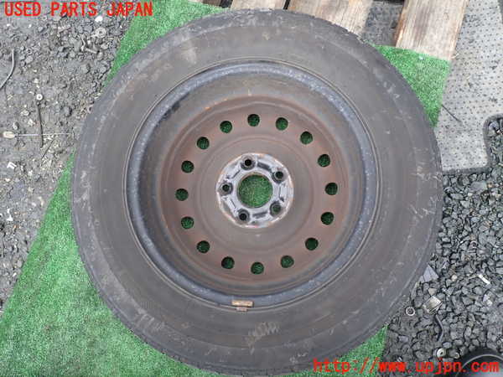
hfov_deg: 69.4
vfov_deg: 54.9
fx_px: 363
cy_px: 188
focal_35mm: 25
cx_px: 252
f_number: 2.8
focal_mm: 4.5
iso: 100
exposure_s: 1/160
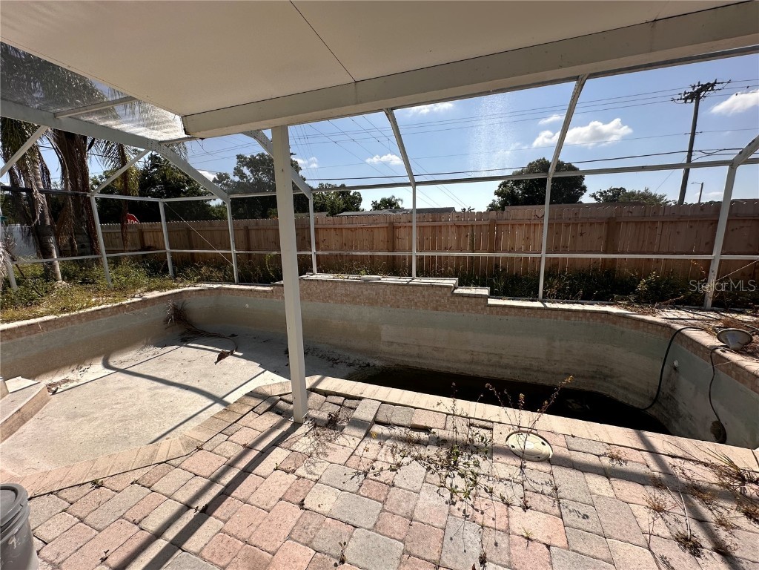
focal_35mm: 14
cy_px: 285
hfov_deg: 102.1
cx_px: 380
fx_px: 307
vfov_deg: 85.7
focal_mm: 2.22
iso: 50
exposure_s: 1/1531
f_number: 2.2
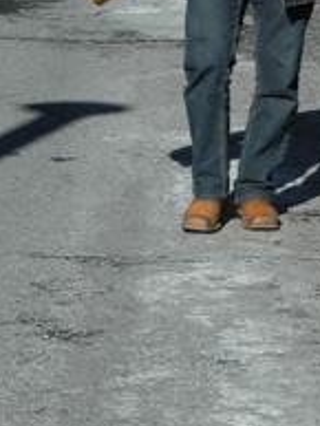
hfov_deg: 5.9
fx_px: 3090
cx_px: 440
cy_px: -199
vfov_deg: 7.7
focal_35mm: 251
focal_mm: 48
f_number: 10
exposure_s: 1/400
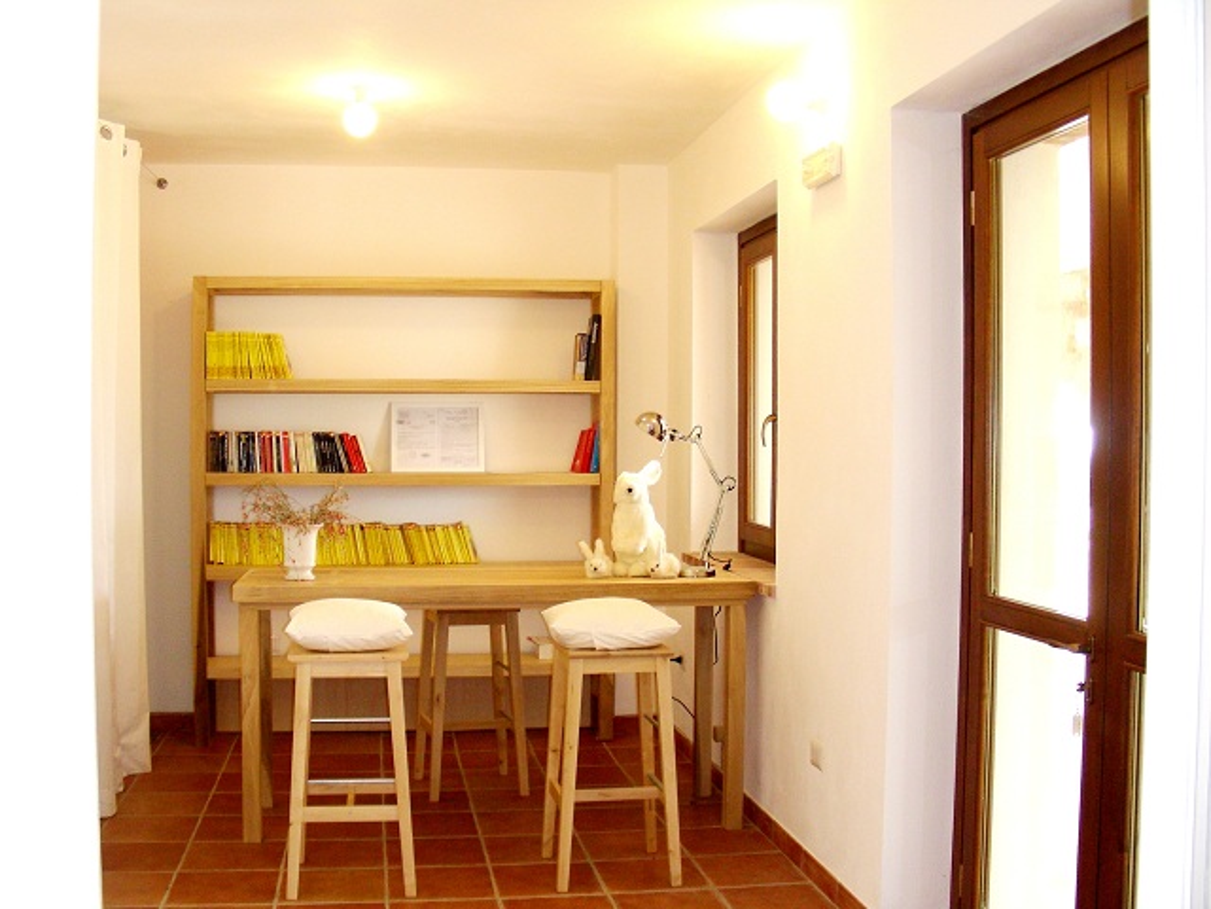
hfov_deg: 49.0
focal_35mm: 38
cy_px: 454
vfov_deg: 37.7
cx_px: 606
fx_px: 1329
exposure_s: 1/29.8
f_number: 3.5
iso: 139
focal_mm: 6.3
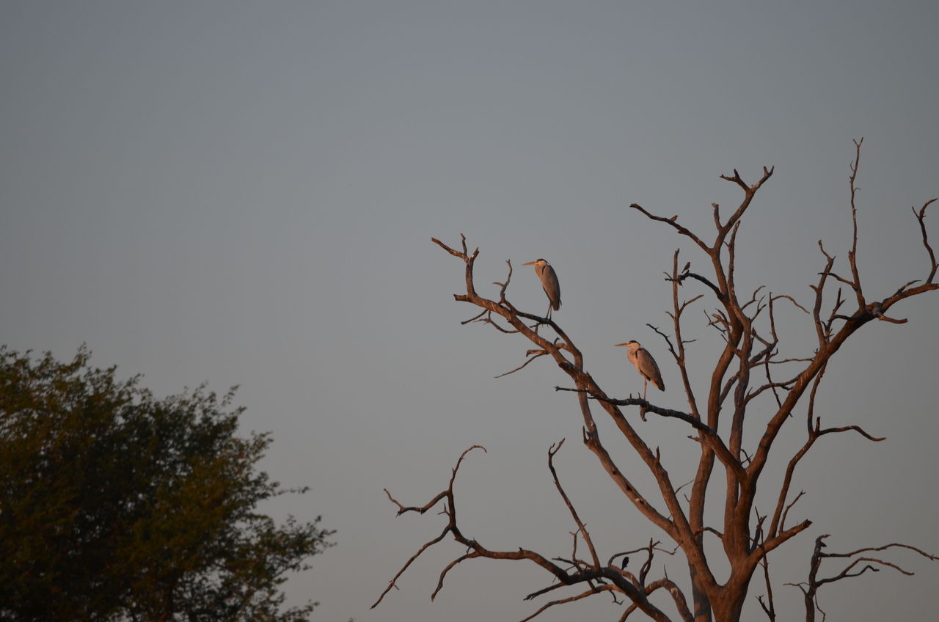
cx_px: 470
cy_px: 311
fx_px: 11714
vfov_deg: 3.0
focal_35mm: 450
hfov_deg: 4.6
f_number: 5.6
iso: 250
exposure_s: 1/500
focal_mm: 300
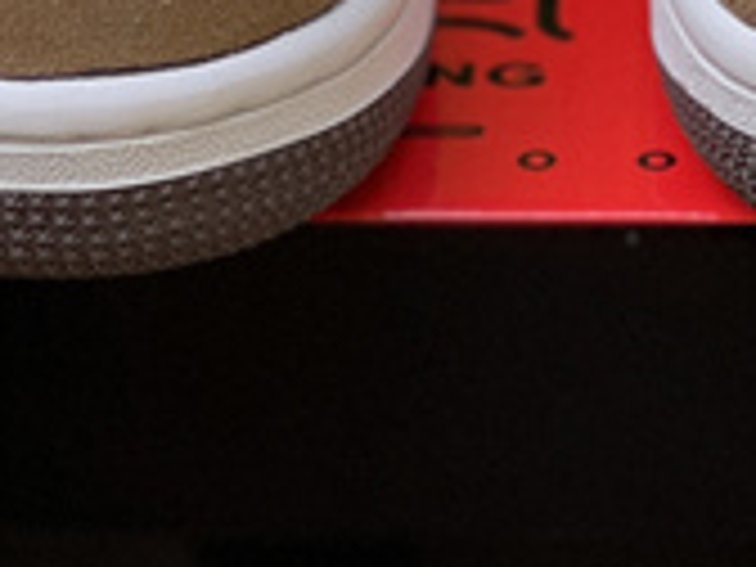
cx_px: 490
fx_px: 6159
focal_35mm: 282
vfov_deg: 5.2
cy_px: -641
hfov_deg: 7.0
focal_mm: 7.5
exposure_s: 1/121
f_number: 2.2
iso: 32
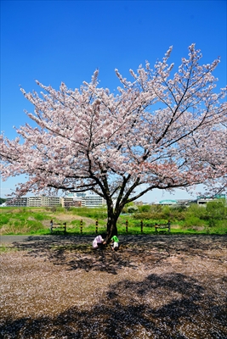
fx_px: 227
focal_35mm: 24
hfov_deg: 53.2
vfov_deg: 73.7
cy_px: 170
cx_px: 114
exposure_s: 1/350
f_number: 8
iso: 100
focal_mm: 24
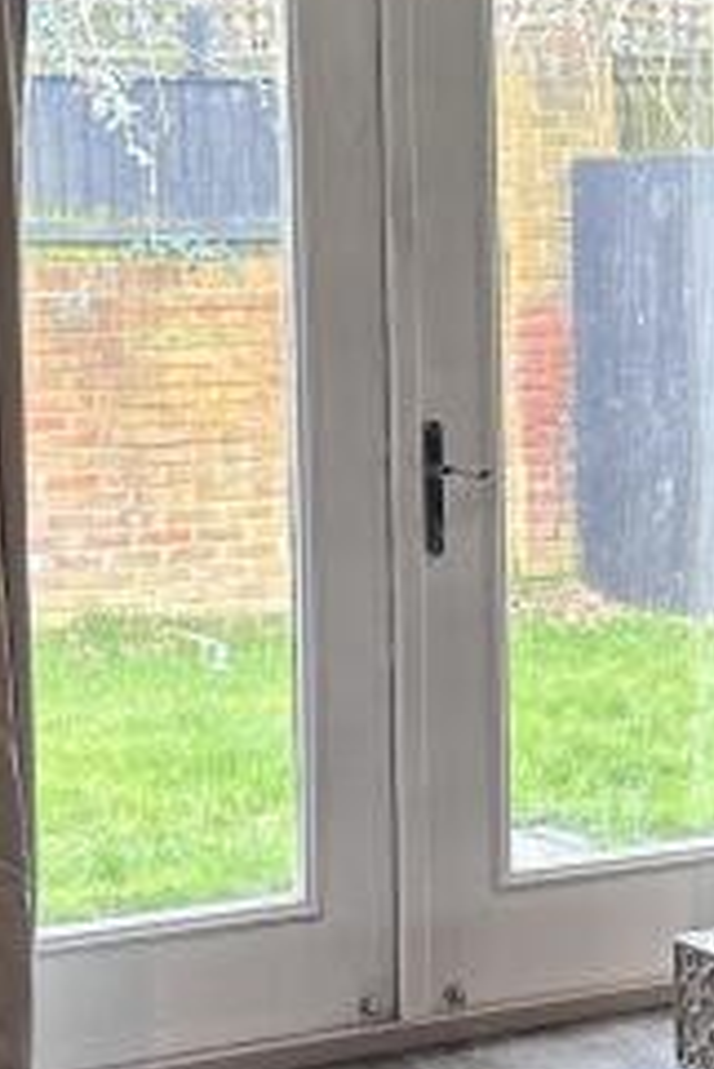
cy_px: 359
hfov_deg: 12.6
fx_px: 3149
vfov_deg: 19.2
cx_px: 900
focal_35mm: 106
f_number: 1.78
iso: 100
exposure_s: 1/100
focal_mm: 6.86
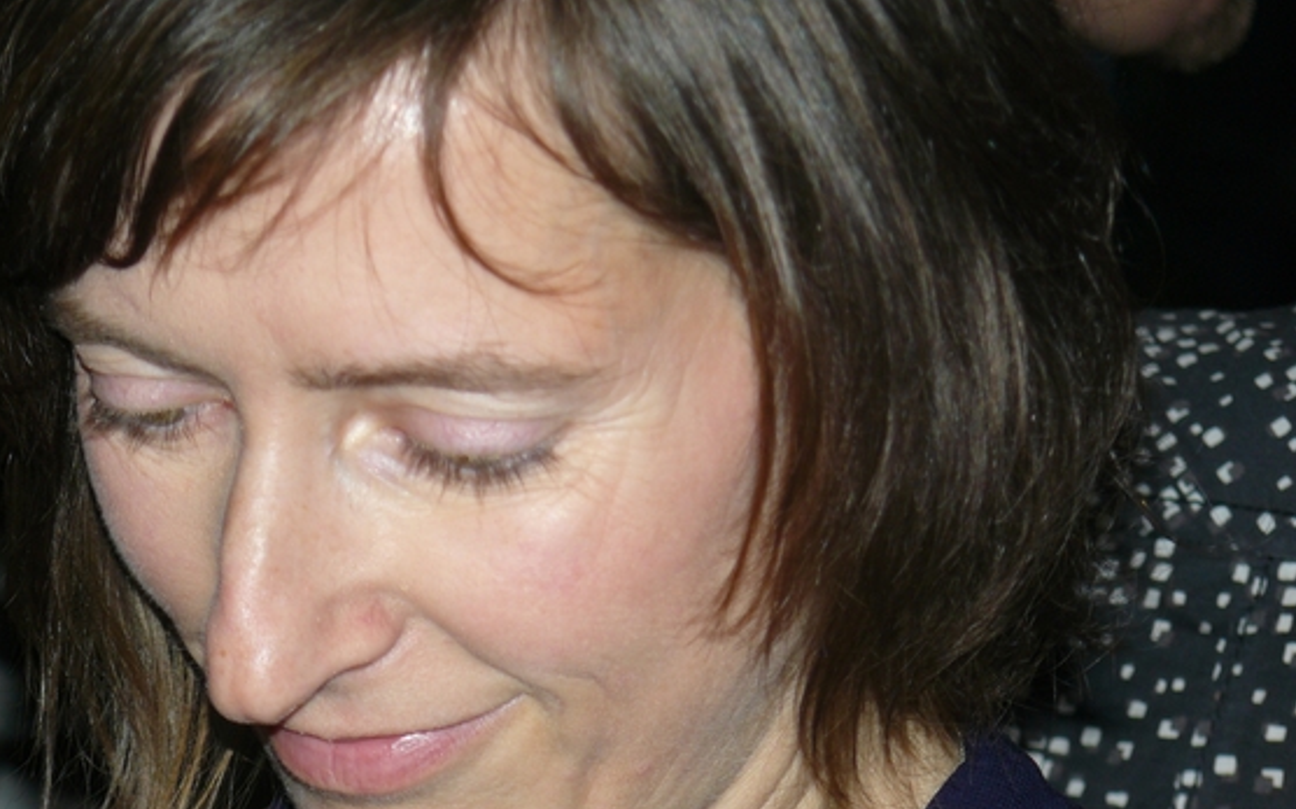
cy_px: 462
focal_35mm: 222
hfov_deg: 9.5
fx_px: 7838
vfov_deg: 5.9
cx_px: 606
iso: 100
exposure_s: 1/30
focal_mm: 32.3
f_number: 3.3
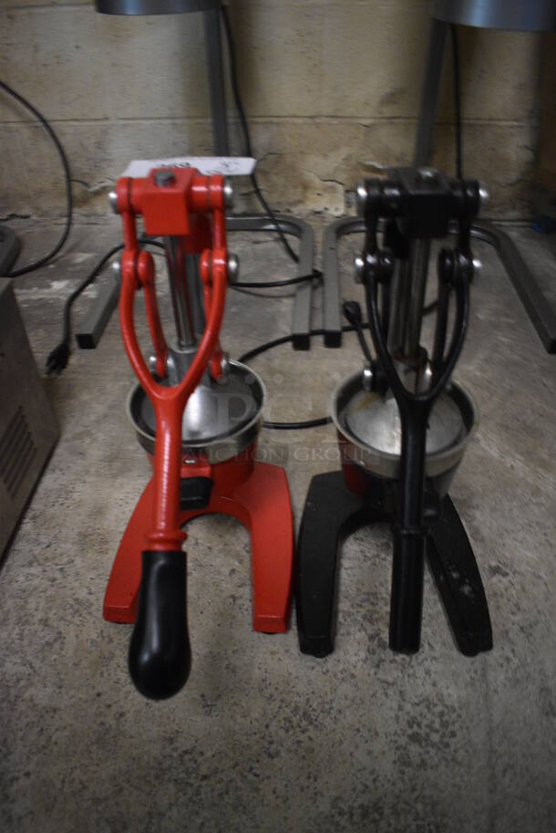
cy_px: 416
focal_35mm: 27
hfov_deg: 48.0
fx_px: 625
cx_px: 278
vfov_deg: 67.3
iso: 3200
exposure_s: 1/20
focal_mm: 18
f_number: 3.5
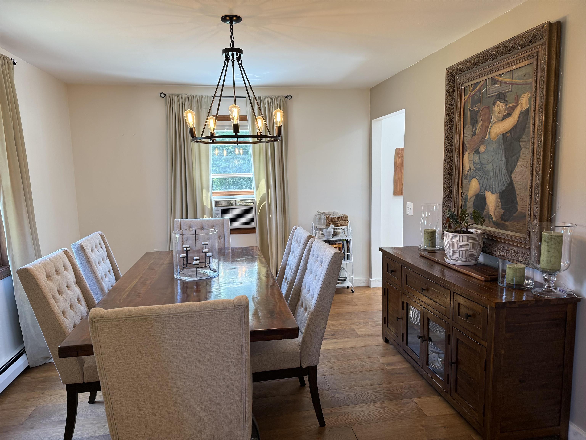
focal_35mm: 24
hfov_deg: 71.6
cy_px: 220
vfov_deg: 56.8
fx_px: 406
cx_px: 293
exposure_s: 1/120
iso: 125
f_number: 1.78
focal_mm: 6.76
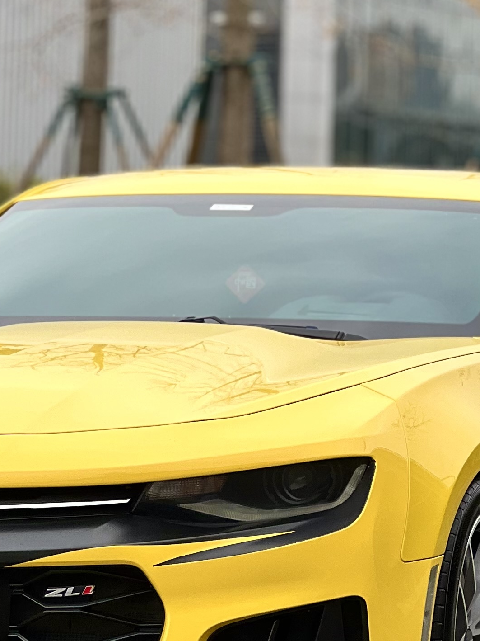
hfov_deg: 6.8
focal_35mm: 219
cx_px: 163
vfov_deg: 9.0
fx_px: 4050
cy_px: 395
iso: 25
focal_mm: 9
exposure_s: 1/121
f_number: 2.8
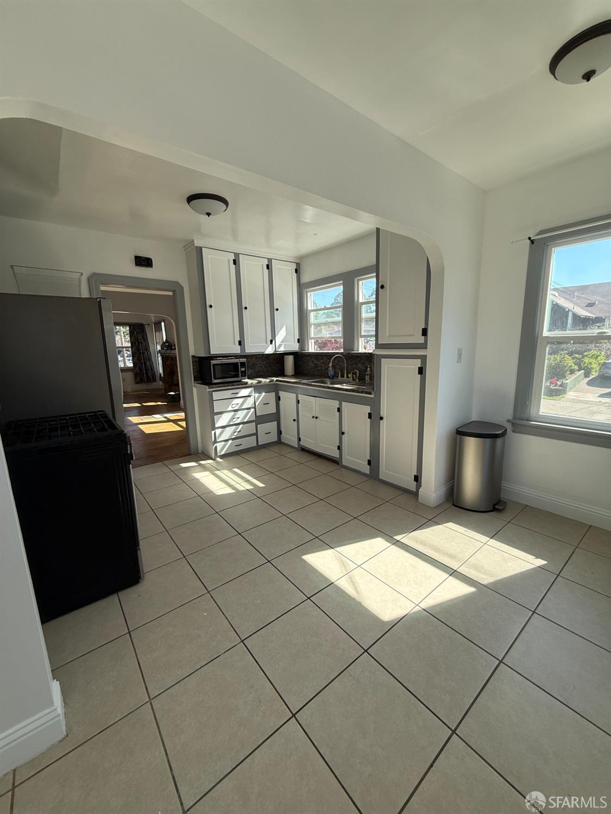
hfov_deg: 85.7
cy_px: 407
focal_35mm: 14
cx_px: 306
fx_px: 329
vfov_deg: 102.1
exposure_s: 1/419
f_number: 2.2
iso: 64
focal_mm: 2.22
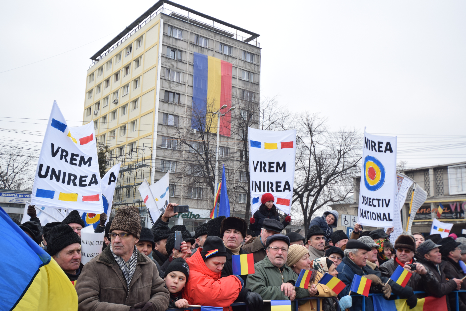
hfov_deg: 53.1
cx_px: 233
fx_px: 466
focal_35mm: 36
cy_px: 156
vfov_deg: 36.9
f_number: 6.3
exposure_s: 1/100
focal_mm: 24
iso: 160
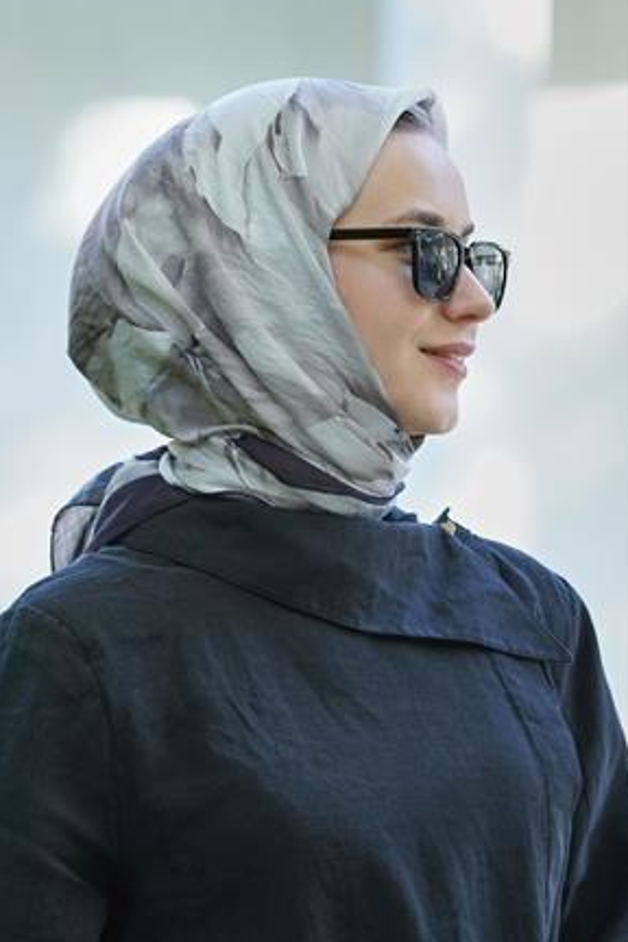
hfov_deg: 10.6
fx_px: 3375
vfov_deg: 15.9
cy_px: 445
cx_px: 299
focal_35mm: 129
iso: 500
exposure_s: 1/125
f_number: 5
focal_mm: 120
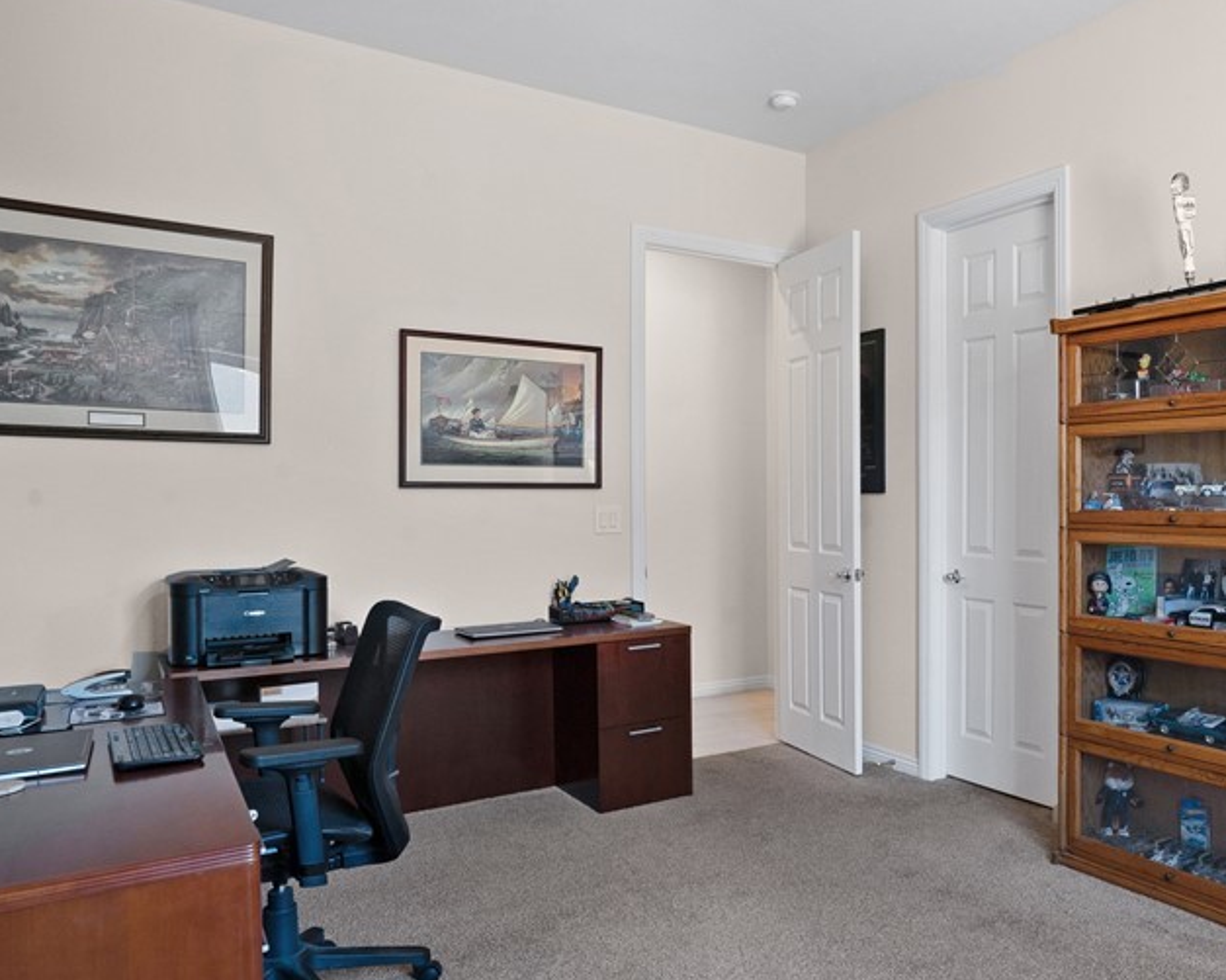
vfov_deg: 54.9
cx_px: 885
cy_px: 501
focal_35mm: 26
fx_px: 943
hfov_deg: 63.1
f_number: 10
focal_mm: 16
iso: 500
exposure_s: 1/10
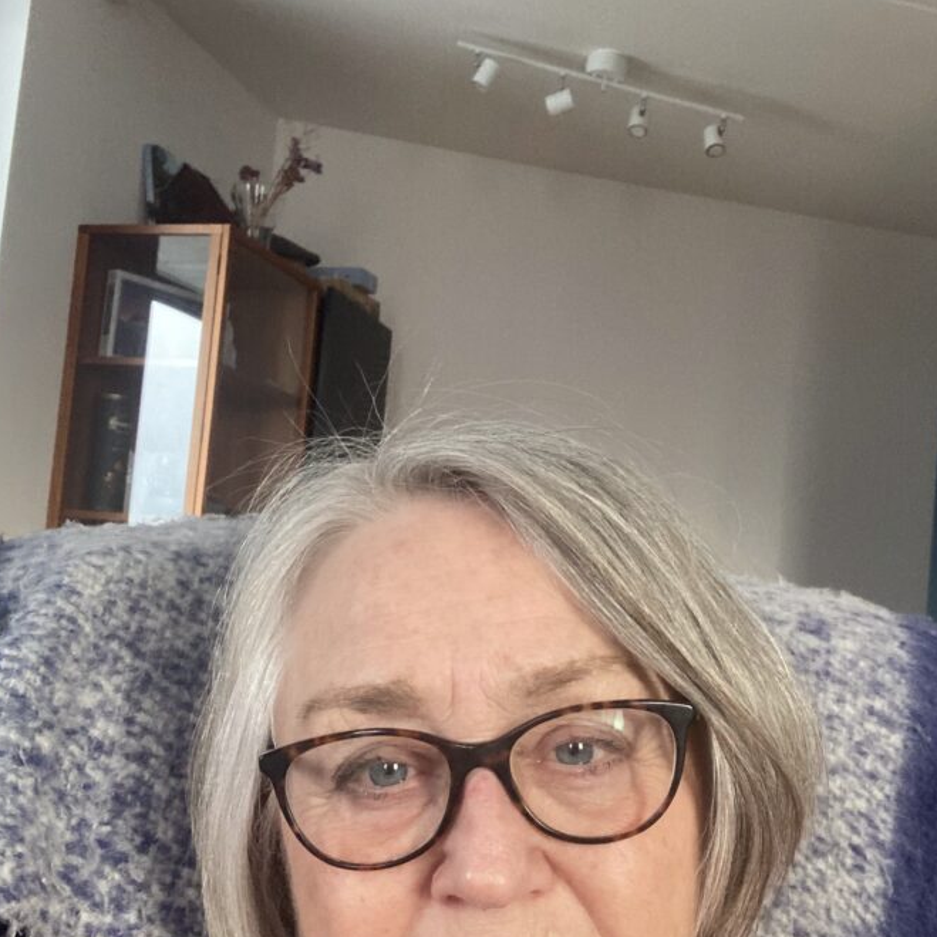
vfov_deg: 38.2
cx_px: 511
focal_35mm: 44
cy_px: 567
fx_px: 1347
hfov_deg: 38.3
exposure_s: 1/60
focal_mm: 2.87
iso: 250
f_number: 2.2
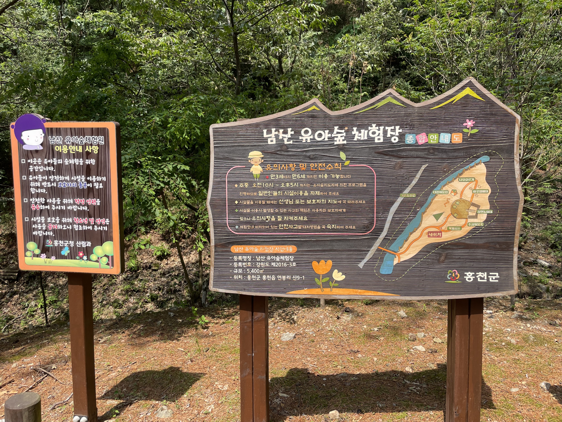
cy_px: 211
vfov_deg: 53.1
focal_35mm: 26
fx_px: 422
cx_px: 281
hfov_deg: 67.3
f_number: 1.6
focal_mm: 4.2
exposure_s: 1/1182
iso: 32
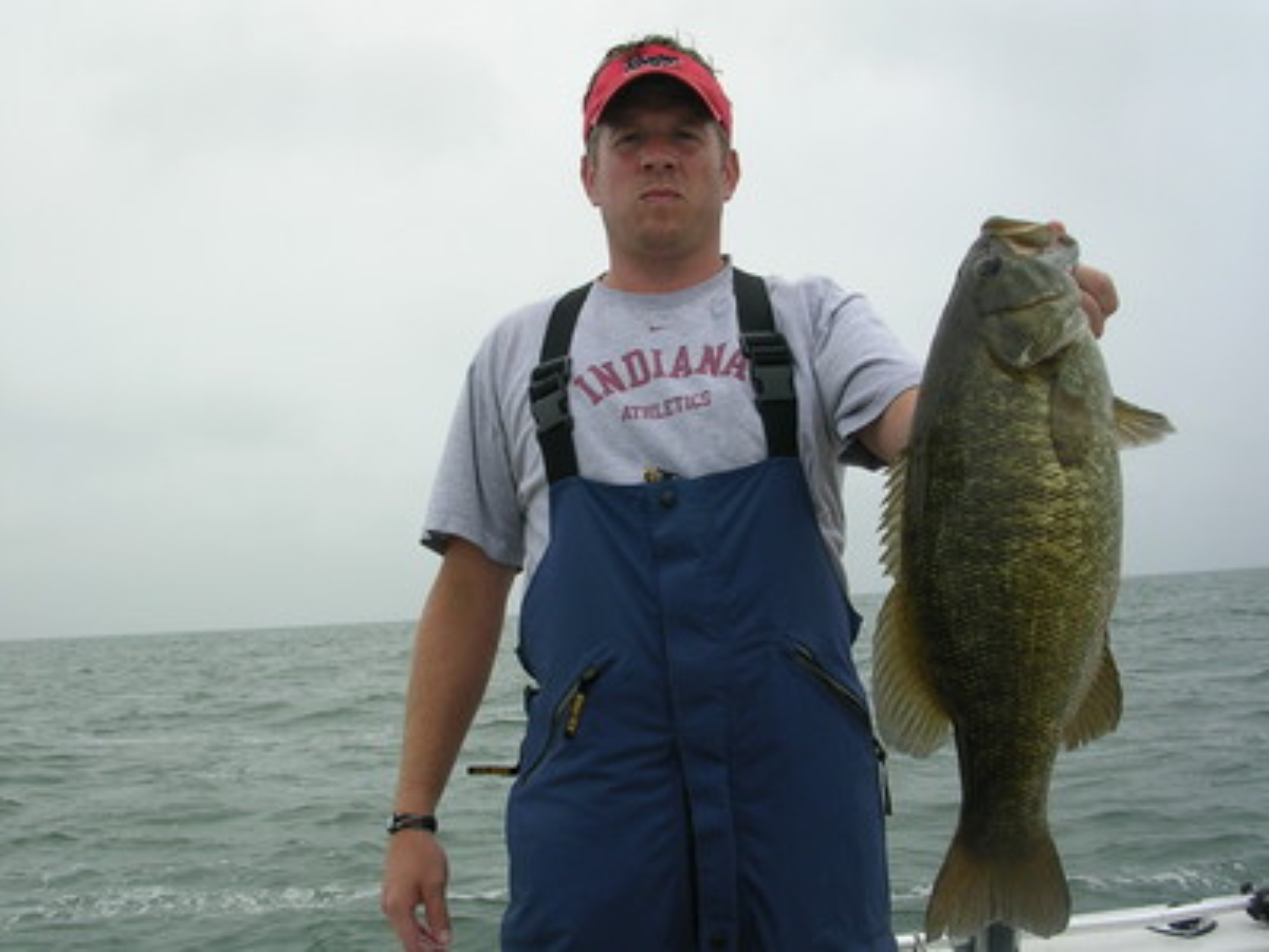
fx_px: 1393
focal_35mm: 38
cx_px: 634
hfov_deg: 49.0
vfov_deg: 37.7
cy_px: 476
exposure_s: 1/281
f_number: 5.6
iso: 50
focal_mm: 5.8
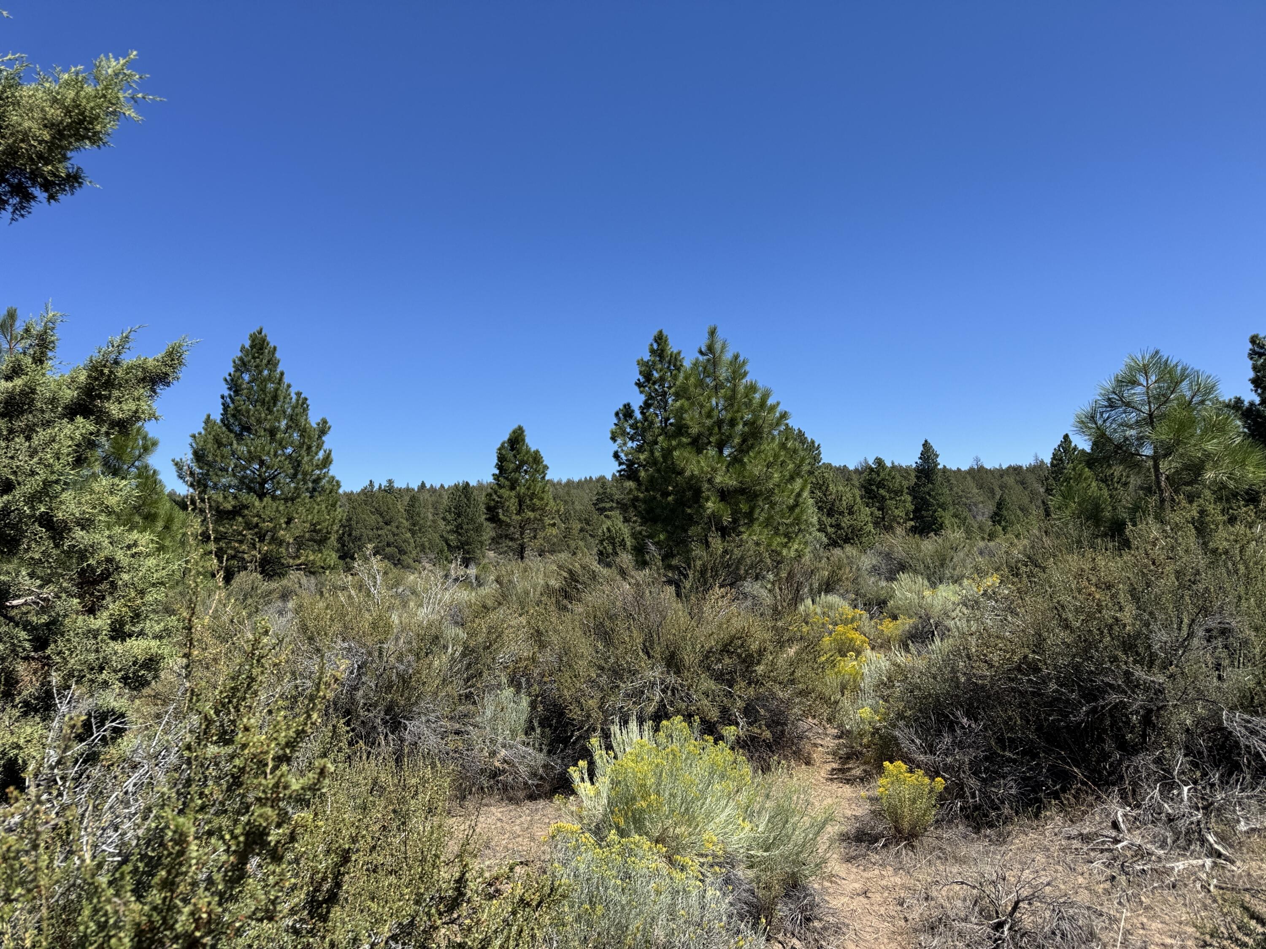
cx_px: 633
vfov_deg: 56.8
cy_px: 474
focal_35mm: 24
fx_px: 878
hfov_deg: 71.6
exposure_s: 1/3597
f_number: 1.78
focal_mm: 6.76
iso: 80
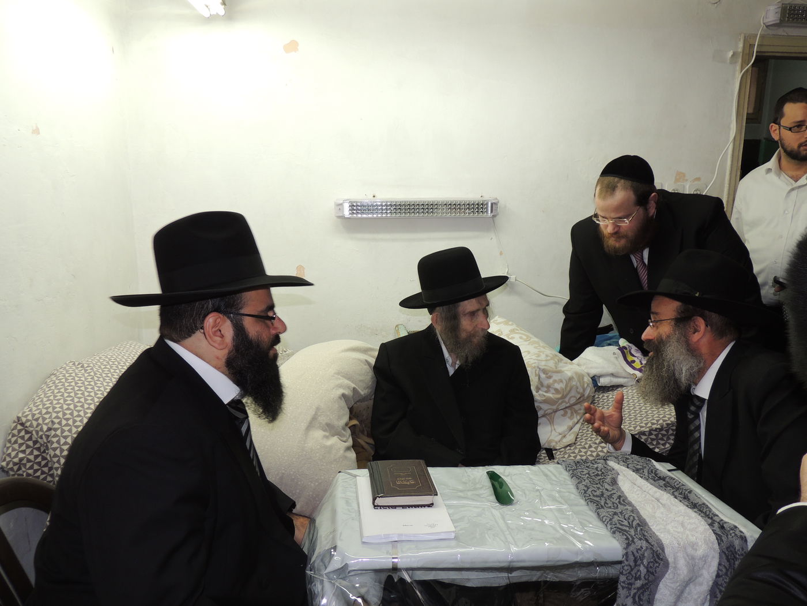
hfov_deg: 71.6
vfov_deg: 56.8
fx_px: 560
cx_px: 404
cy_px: 303
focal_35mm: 24
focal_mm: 4.3
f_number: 3
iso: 110
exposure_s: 1/40
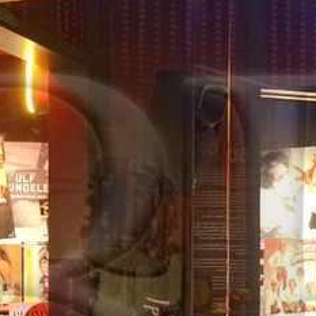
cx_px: 213
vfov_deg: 17.3
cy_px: 299
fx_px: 1022
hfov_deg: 17.5
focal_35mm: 99
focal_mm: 17
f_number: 3.5
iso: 1600
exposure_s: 1/20
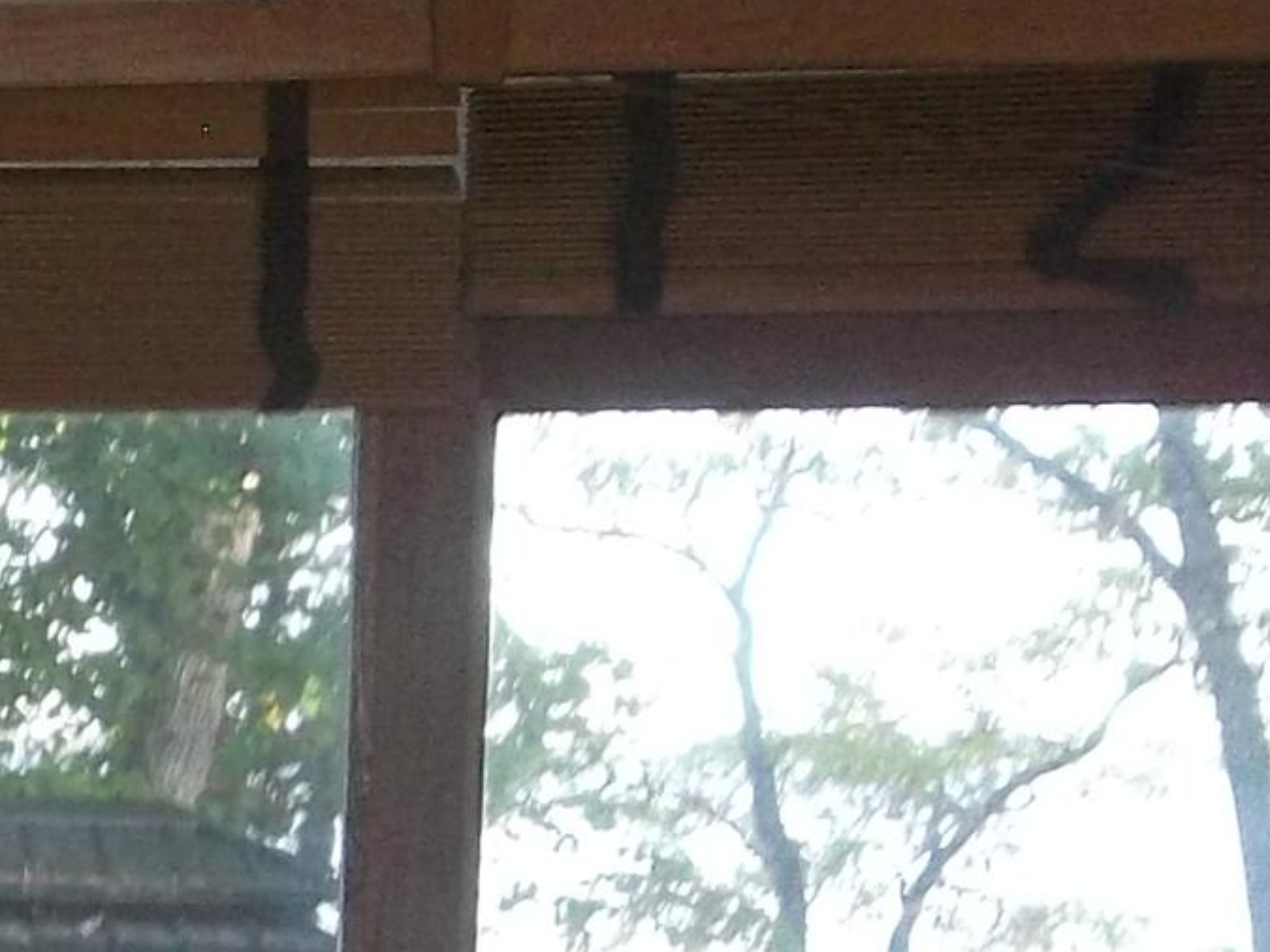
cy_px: 1325
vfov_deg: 11.9
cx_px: -984
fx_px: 4402
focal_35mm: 120
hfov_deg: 14.5
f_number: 3.5
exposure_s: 1/30
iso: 160
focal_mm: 4.9
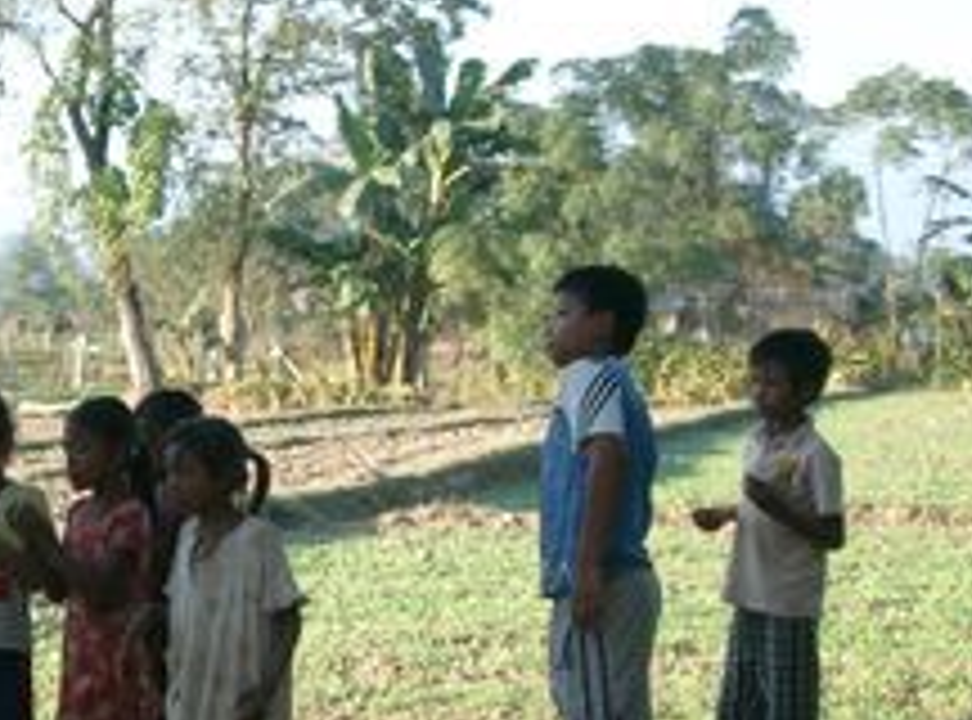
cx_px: 198
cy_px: 547
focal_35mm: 137
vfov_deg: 10.7
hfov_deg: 14.4
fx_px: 3830
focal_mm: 15.2
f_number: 3.8
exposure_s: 1/250
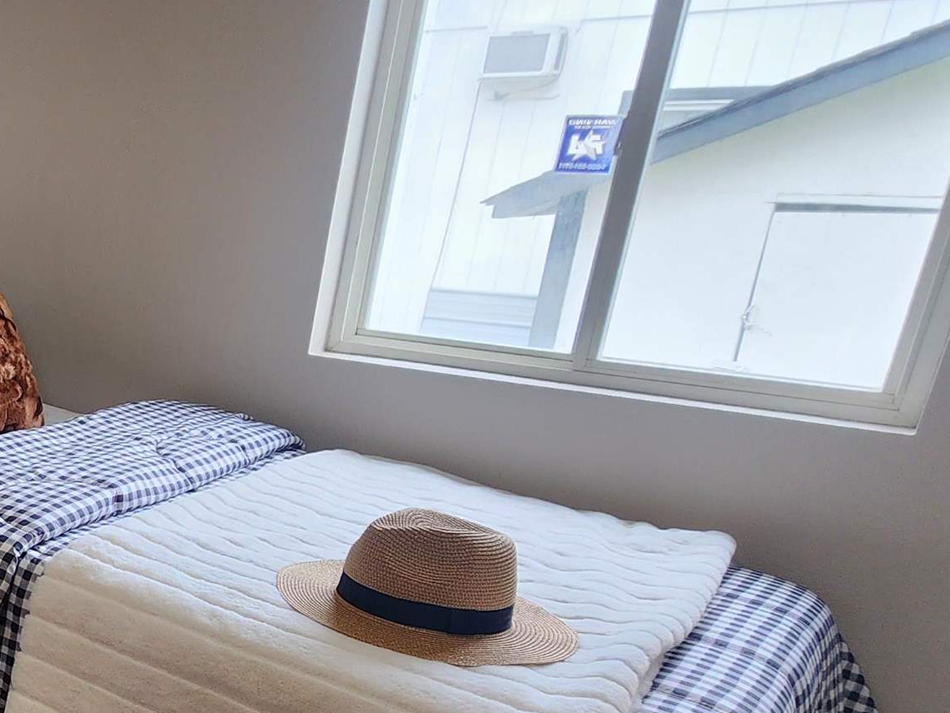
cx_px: -182
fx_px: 961
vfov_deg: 40.2
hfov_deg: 39.0
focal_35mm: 35
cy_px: 478
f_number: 2.2
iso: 160
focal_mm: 2.2
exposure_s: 1/60
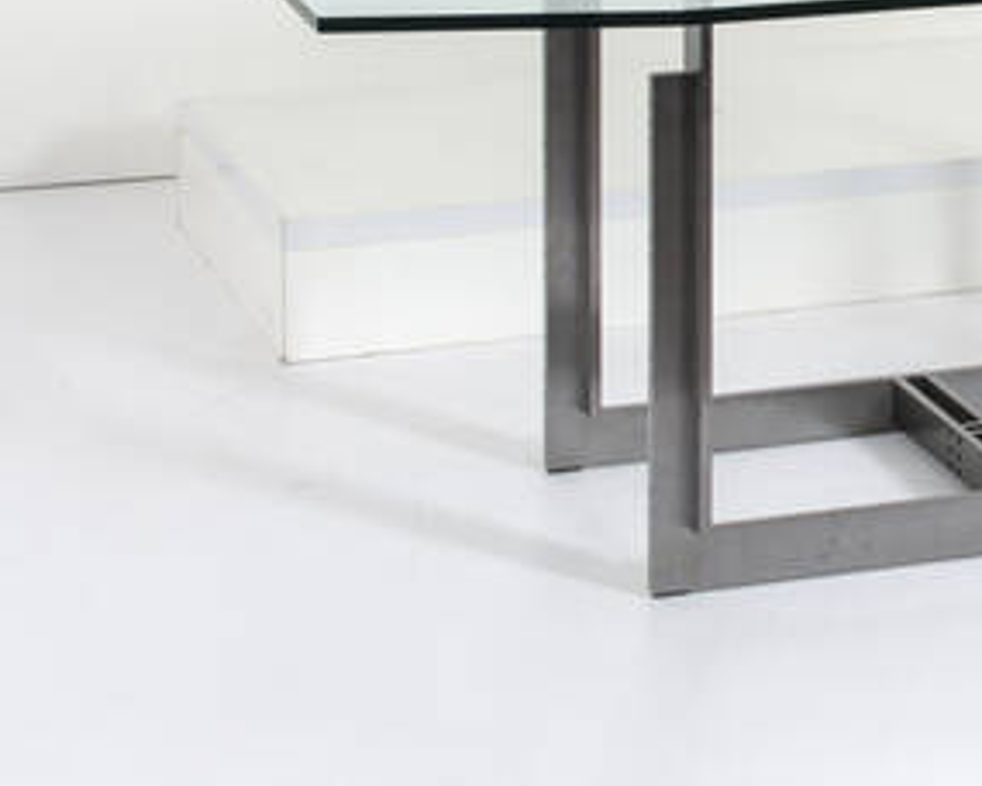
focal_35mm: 124
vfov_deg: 12.3
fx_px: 3609
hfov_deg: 15.2
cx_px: 989
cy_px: 26
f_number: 18
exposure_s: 1/160
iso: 125
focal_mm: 35
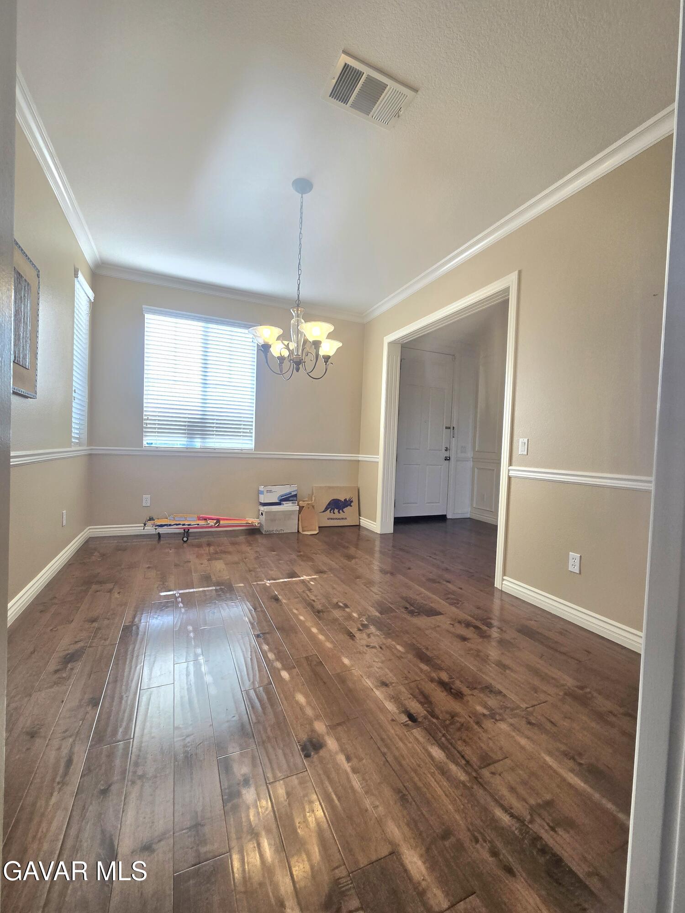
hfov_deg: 89.9
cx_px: 342
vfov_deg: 106.2
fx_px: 343
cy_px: 456
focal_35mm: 13
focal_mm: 2.2
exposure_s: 1/120
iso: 64
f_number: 2.2
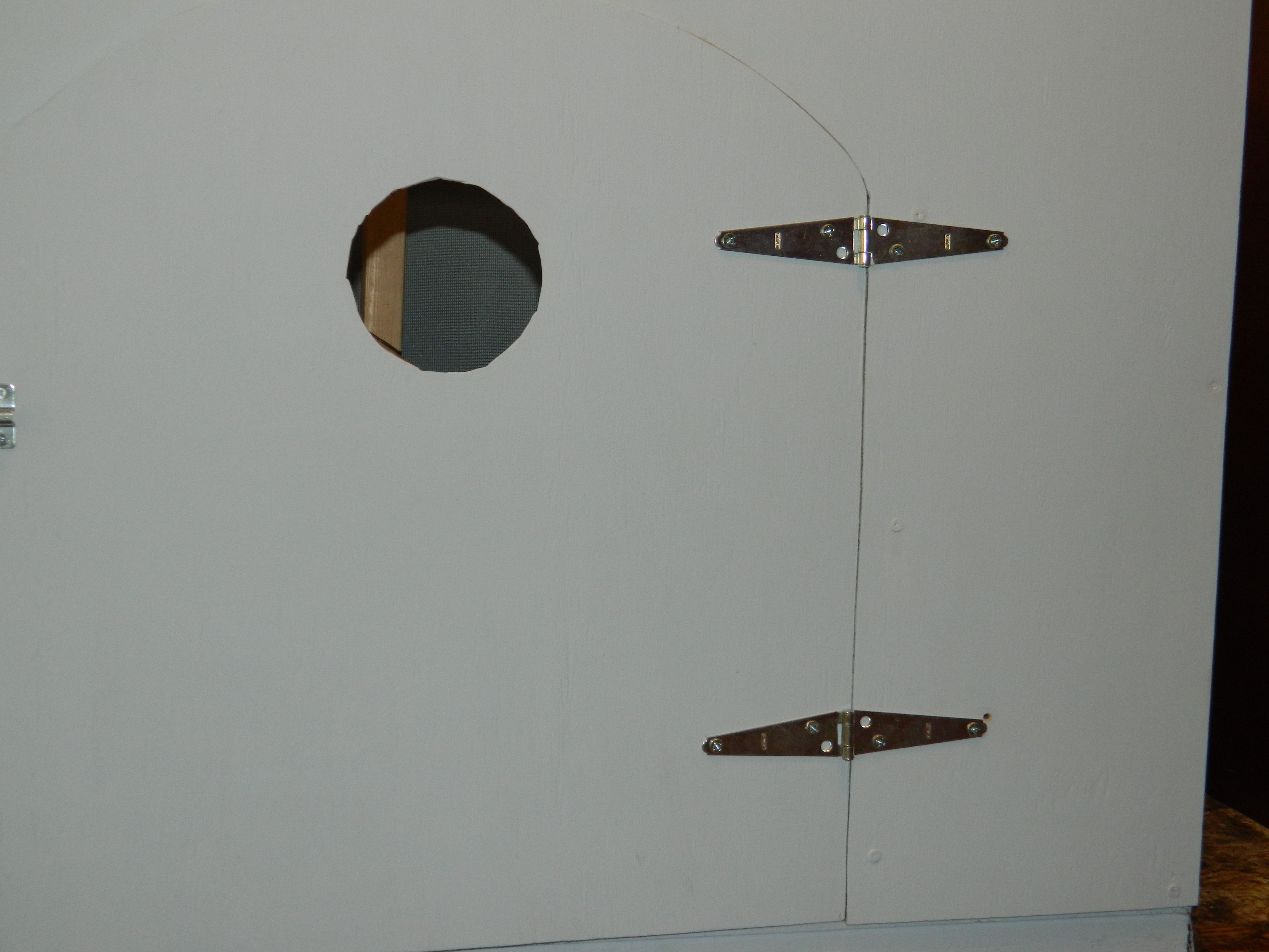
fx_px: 1723
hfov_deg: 40.4
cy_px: 476
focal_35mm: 47
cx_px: 634
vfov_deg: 30.9
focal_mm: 8.4
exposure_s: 1/50
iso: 200
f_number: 3.6
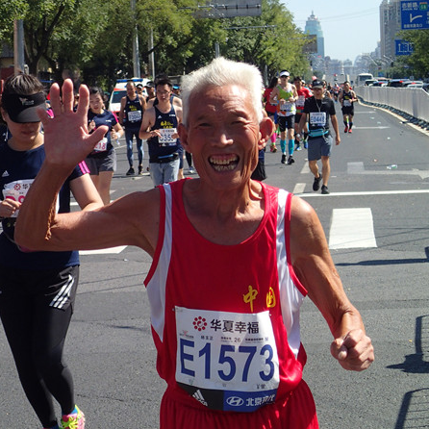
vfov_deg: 14.7
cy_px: 215
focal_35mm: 119
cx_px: 187
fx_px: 1669
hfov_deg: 14.6
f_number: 4.9
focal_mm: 18
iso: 200
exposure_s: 1/800
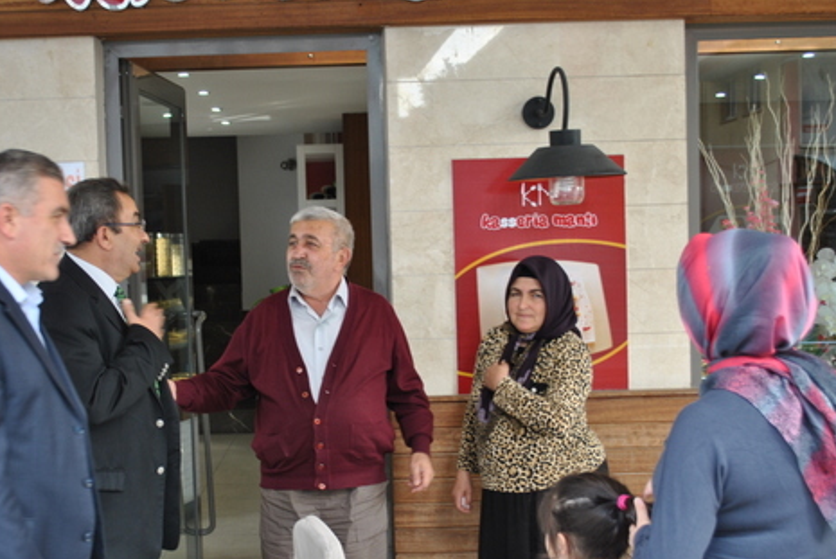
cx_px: 333
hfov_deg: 32.3
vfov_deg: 21.9
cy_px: 354
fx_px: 1441
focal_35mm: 62
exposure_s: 1/60
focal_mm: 32
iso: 200
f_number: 4.8
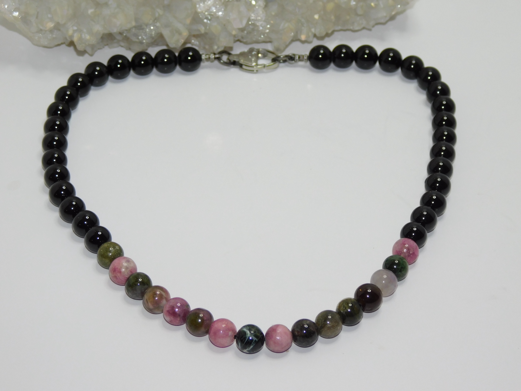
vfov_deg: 12.9
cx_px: 260
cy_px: 196
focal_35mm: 115
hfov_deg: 17.1
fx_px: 1731
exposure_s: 1/60
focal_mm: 20.3
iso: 140
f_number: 4.8
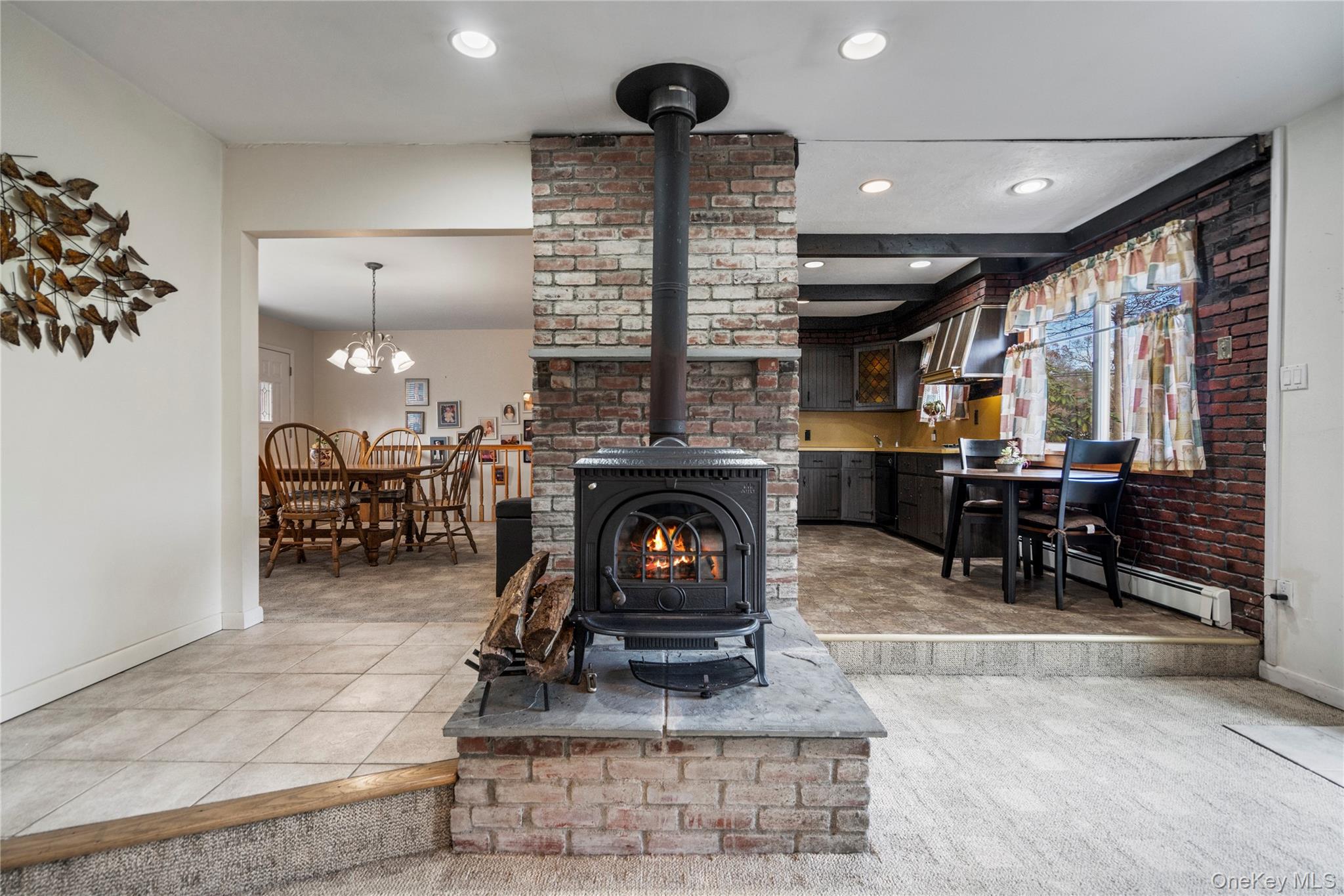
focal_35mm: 16
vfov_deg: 73.7
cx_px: 672
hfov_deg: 96.7
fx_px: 597
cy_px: 448
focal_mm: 16
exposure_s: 1/10
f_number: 5.6
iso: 1000
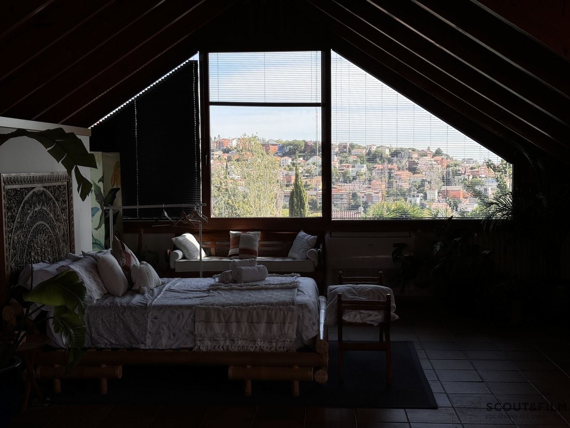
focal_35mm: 48
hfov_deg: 39.7
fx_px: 790
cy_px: 214
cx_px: 285
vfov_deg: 30.3
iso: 64
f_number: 1.78
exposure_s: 1/1094
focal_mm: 6.76
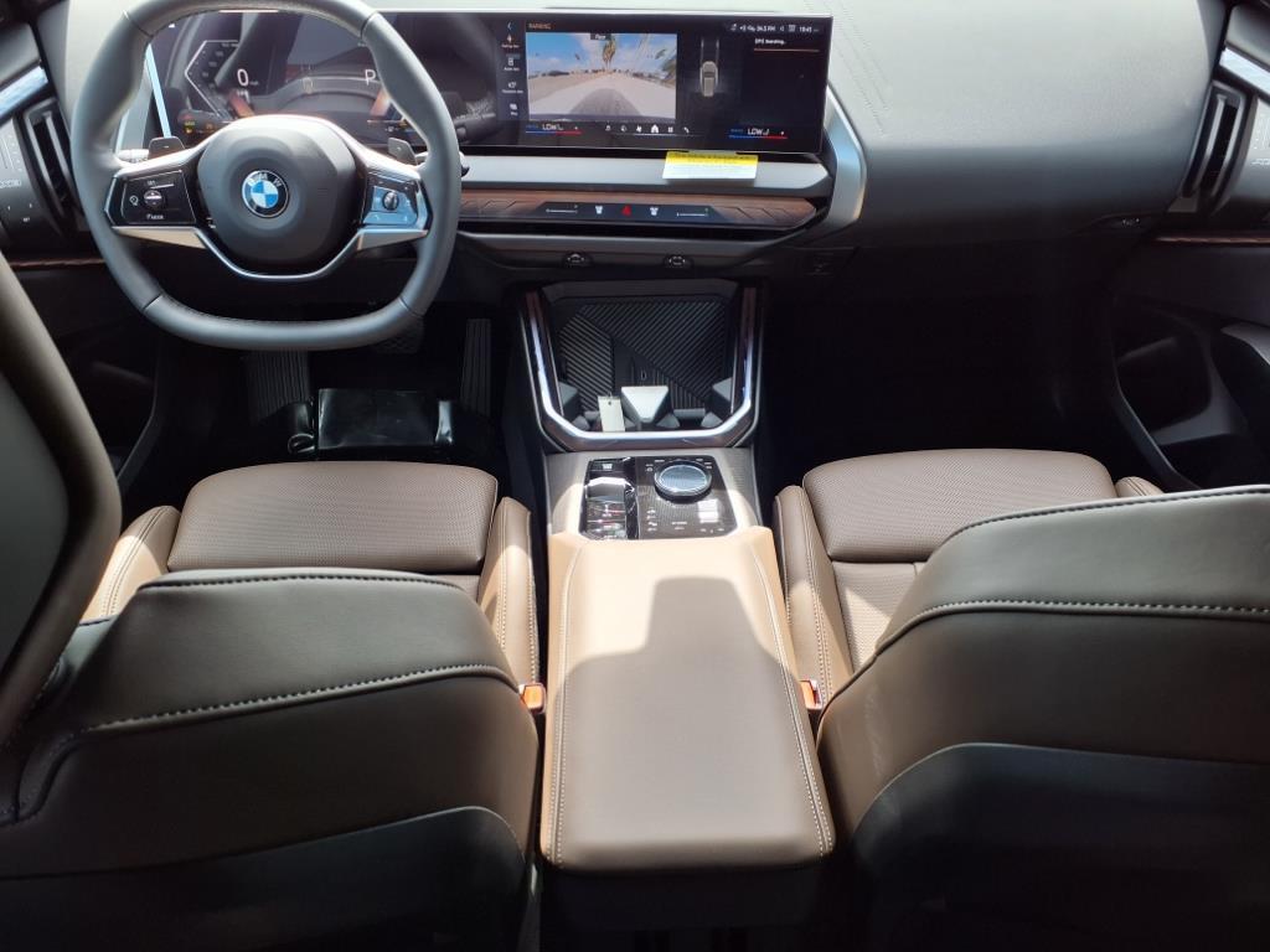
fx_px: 991
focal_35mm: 27
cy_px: 476
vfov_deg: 51.4
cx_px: 635
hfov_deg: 65.3
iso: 40
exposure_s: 1/143
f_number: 1.9
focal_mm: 3.58
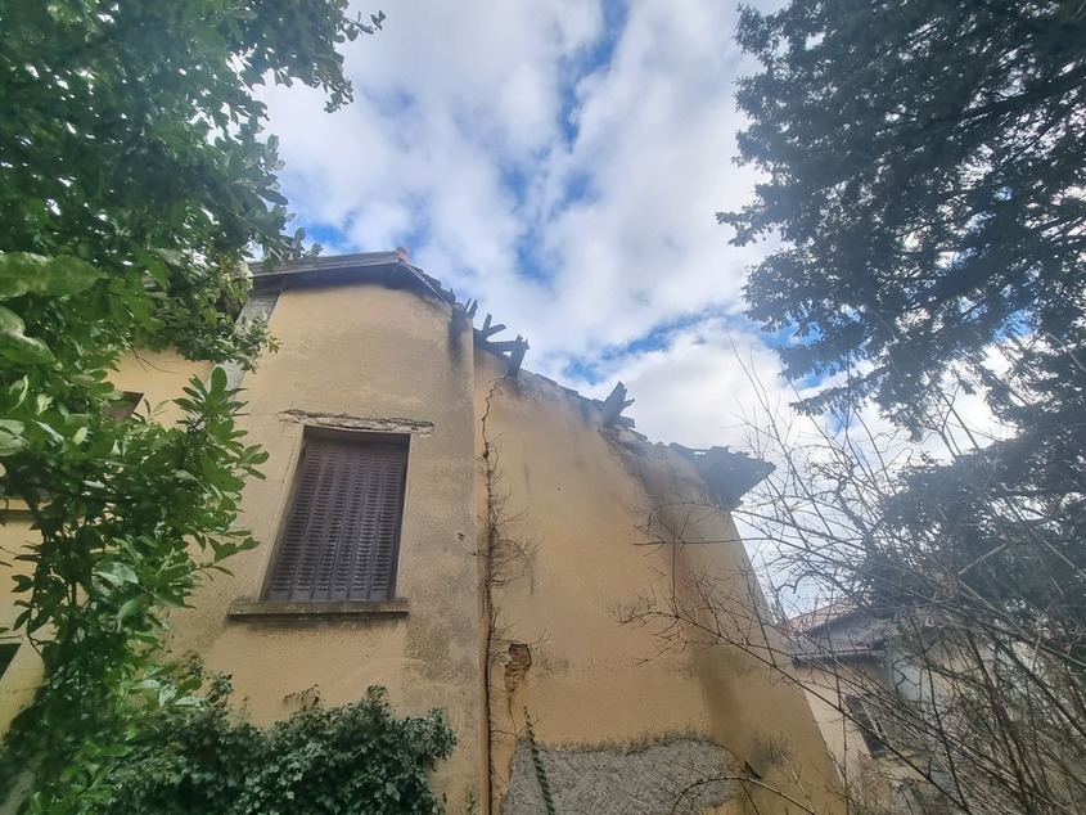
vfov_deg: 89.9
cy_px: 408
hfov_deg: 106.2
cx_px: 543
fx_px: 408
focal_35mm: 13
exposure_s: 1/834
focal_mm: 2.2
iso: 50
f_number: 2.2
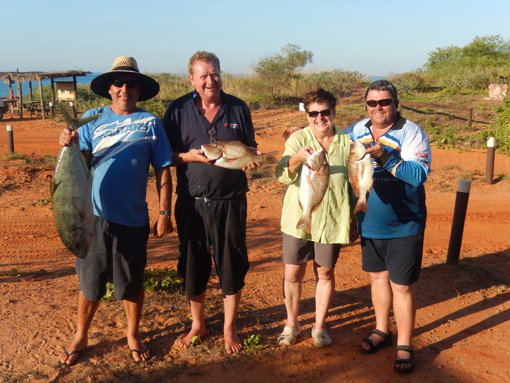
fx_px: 604
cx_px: 255
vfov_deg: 35.1
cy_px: 192
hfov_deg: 45.8
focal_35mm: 41
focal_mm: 7.3
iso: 125
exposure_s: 1/800
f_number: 4.2
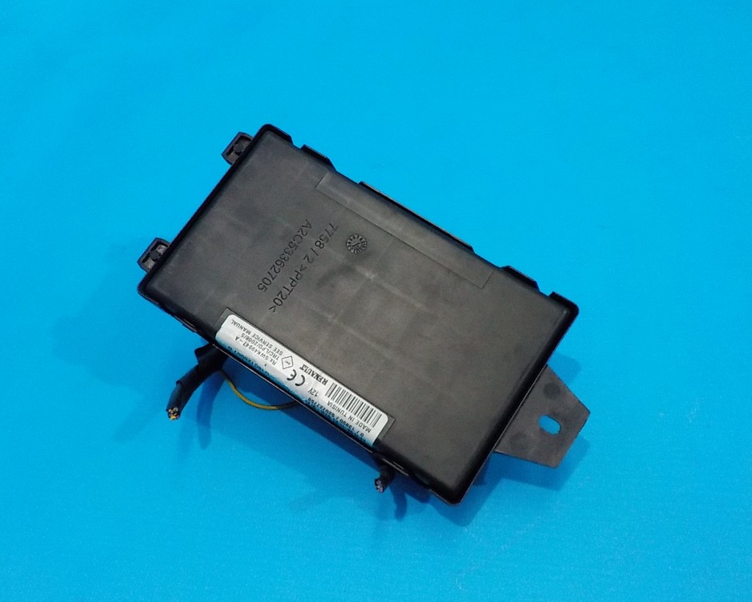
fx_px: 712
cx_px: 352
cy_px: 305
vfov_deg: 45.8
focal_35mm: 32
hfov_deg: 55.6
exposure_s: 1/125
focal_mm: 4.1
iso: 800
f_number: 3.3
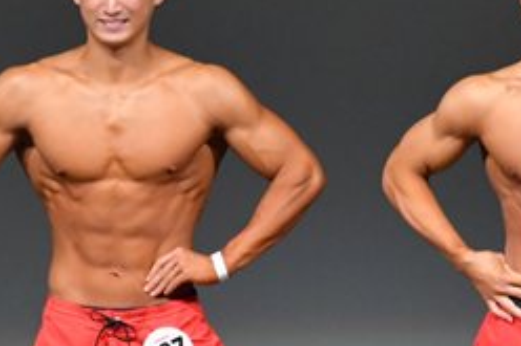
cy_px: 317
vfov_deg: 1.3
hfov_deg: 1.9
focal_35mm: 1079
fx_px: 15605
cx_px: 369
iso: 4000
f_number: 5.6
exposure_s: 1/400
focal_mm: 230
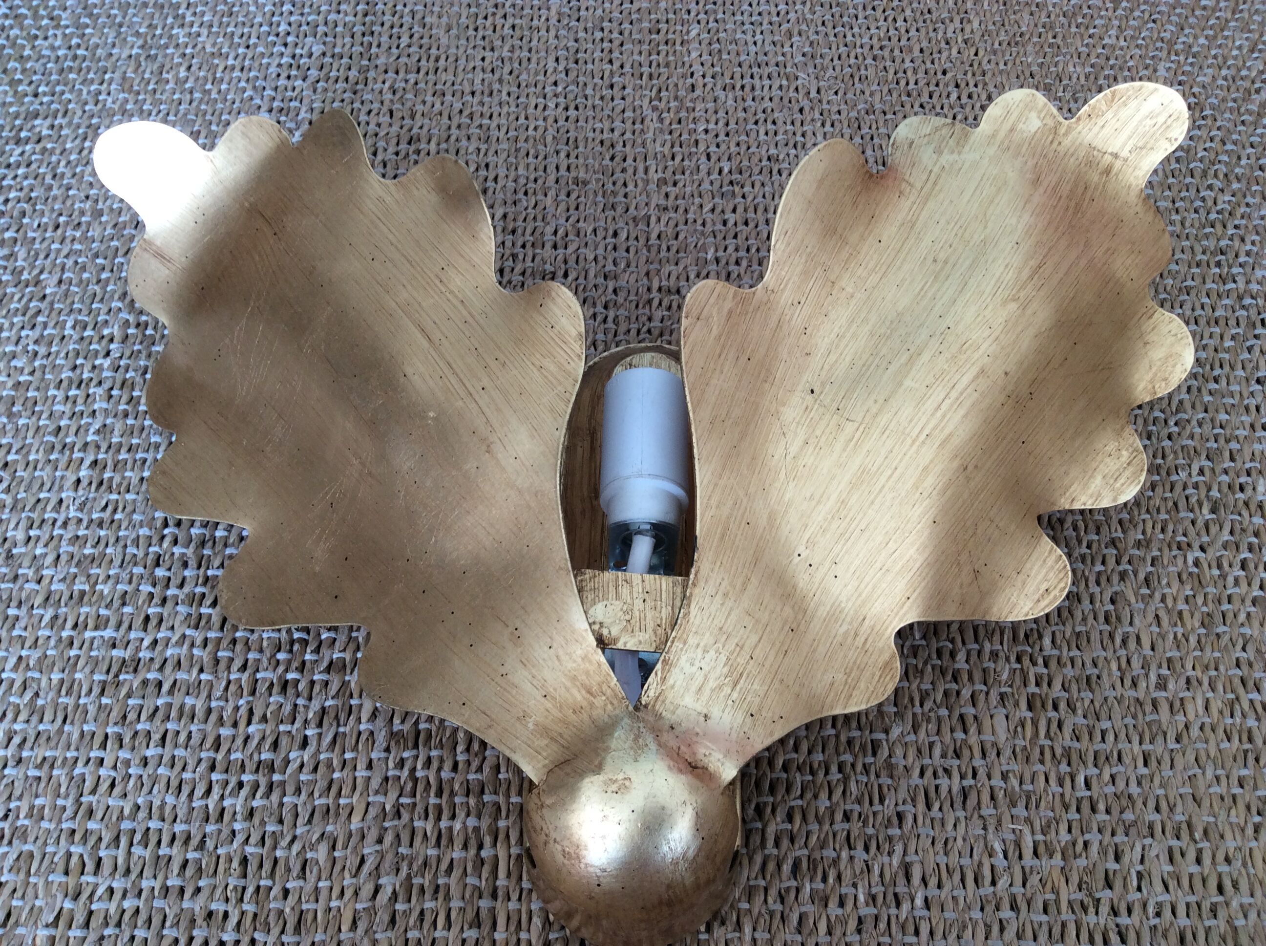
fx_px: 1169
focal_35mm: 32
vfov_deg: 44.1
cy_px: 473
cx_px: 633
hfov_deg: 56.9
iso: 40
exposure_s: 1/33
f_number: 2.4
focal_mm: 3.3
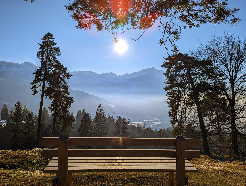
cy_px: 93
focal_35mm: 24
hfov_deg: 71.5
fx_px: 171
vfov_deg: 56.9
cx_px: 123
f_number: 1.85
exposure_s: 1/8065
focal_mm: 6.81
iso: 48
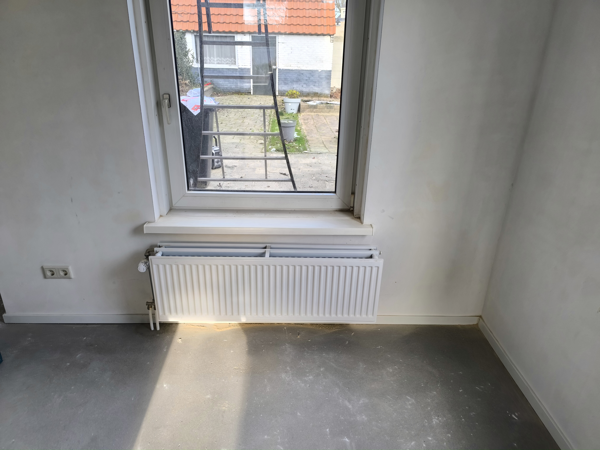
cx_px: 300
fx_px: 399
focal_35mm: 23
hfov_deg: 73.9
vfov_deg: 58.9
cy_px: 225
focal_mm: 6.14
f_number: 1.65
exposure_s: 1/100
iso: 80
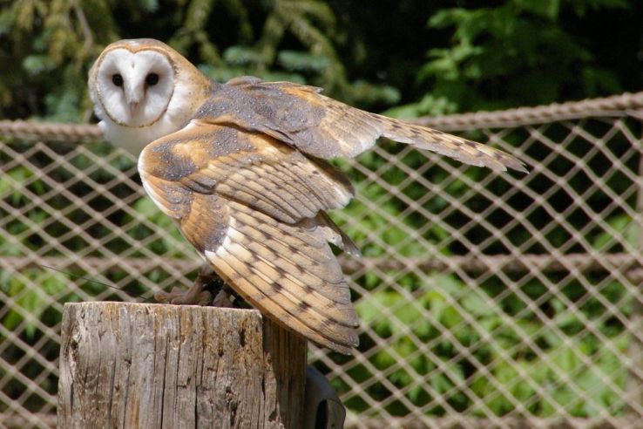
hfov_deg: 5.5
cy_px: 214
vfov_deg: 3.7
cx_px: 322
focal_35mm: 375
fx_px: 6697
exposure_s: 1/1000
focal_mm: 250
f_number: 13
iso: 800
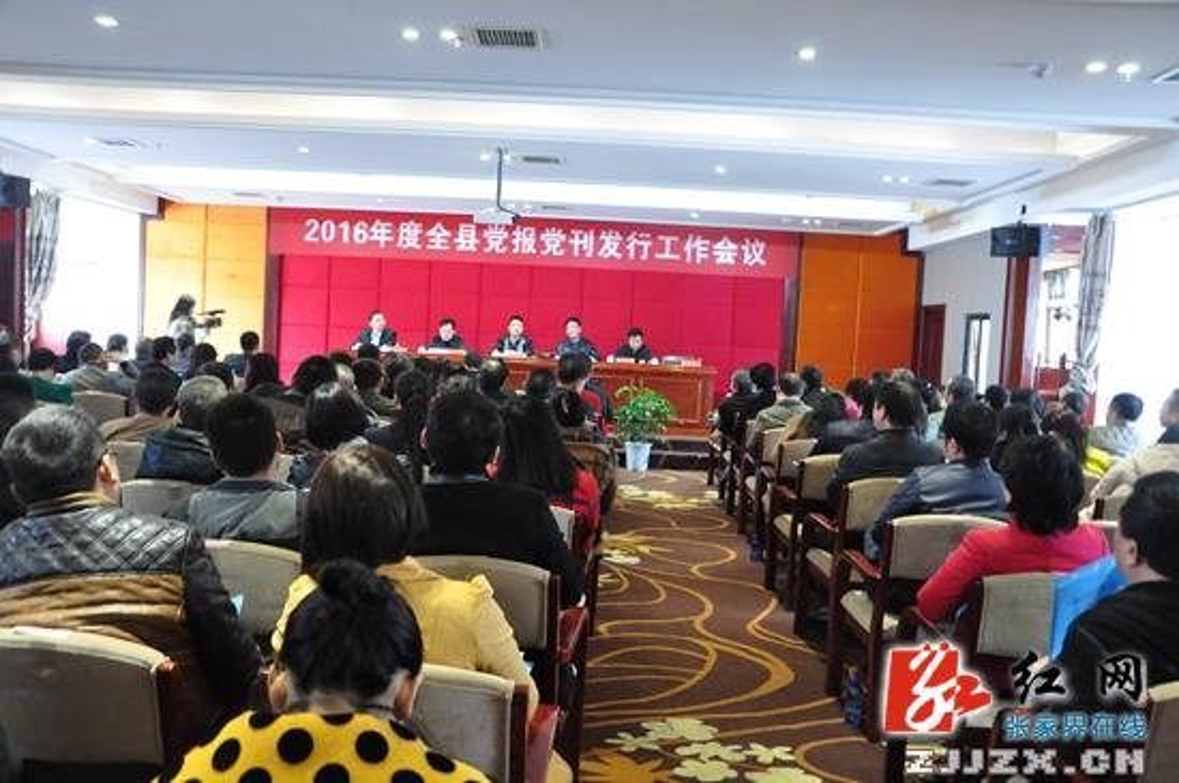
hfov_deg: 59.6
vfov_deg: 41.6
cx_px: 590
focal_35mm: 32
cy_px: 392
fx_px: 1030
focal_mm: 21
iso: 2500
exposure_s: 1/10
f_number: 5.6
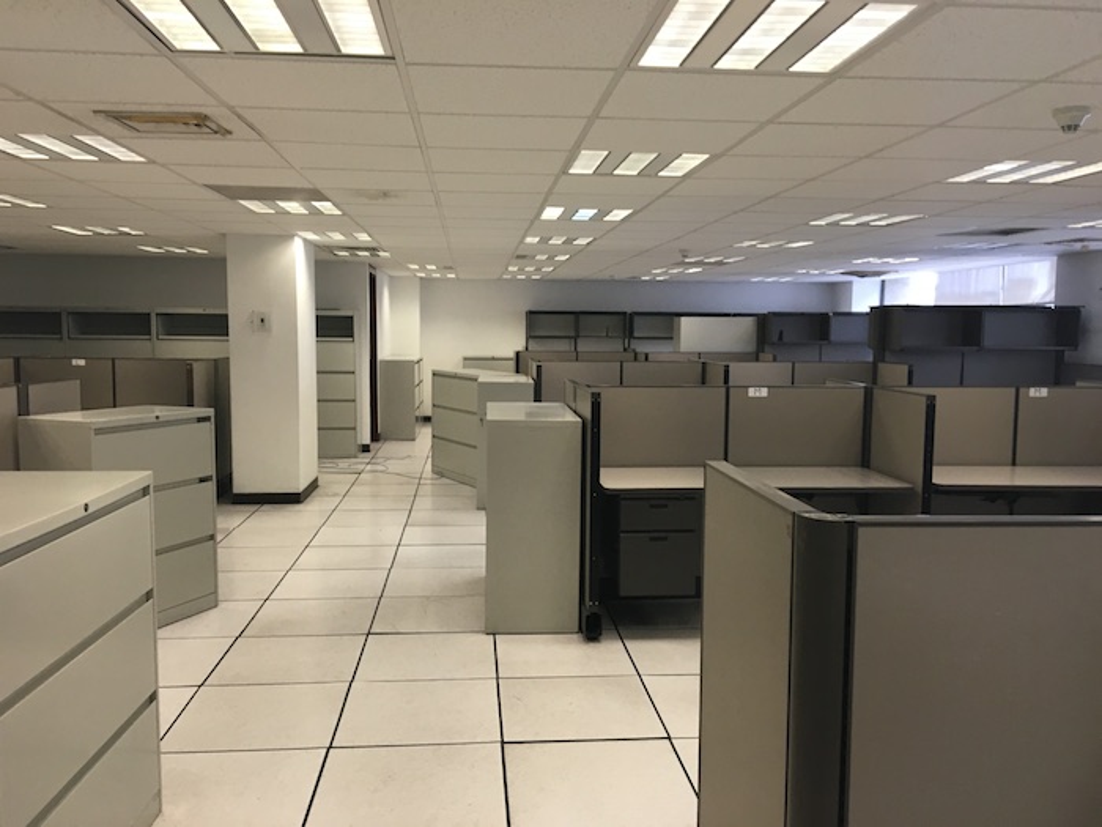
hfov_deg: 61.7
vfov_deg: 48.2
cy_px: 414
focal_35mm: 29
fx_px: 923
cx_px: 551
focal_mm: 4.15
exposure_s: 1/30
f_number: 2.2
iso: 40
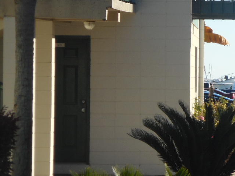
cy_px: 90
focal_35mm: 294
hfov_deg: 6.7
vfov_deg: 5.1
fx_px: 1996
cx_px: 294
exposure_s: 1/200
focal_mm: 20.9
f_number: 5.9
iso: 80
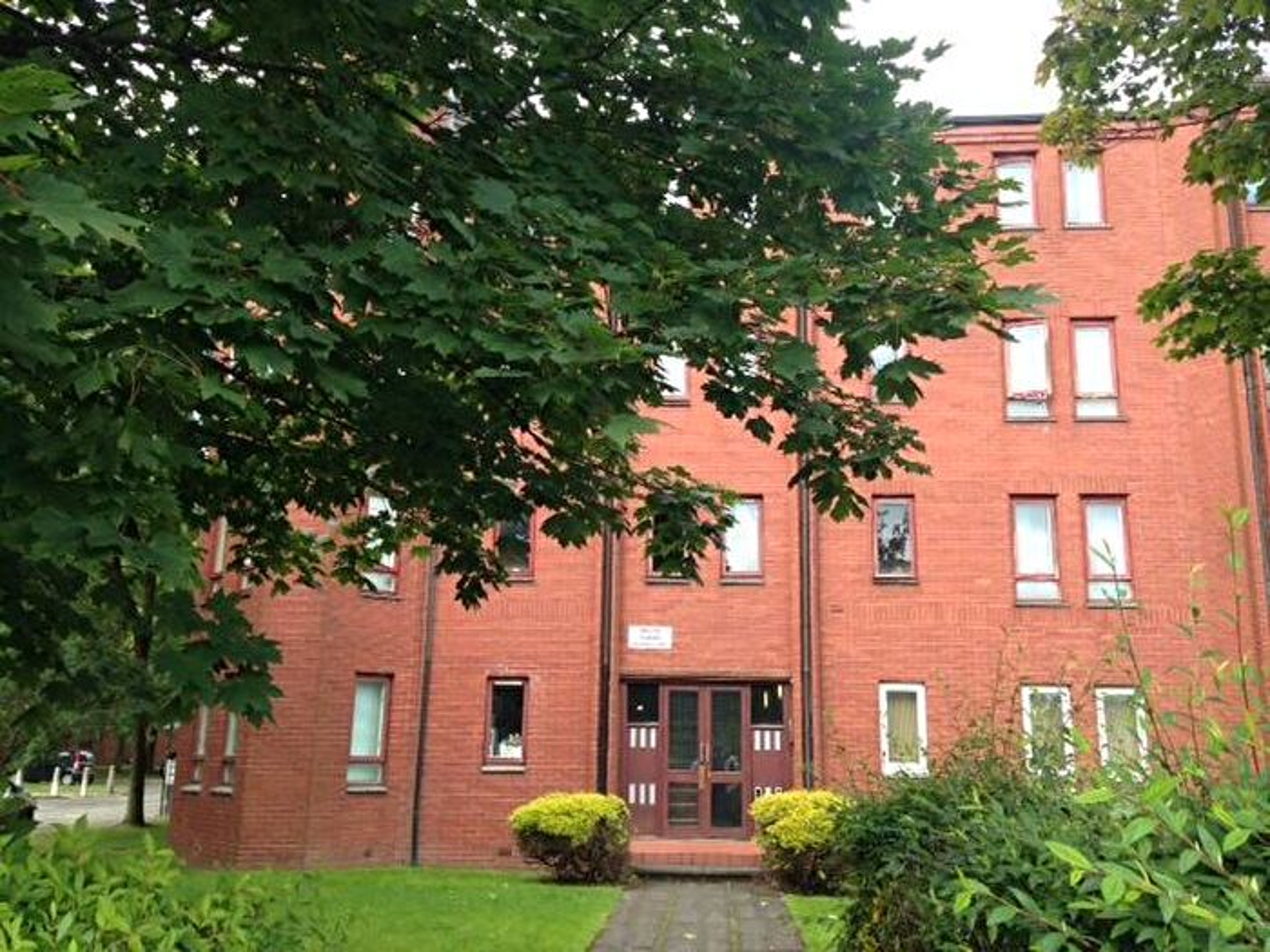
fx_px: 1211
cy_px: 476
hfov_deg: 55.4
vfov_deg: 42.9
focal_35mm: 33
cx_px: 635
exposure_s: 1/181
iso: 50
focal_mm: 4.12
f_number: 2.4
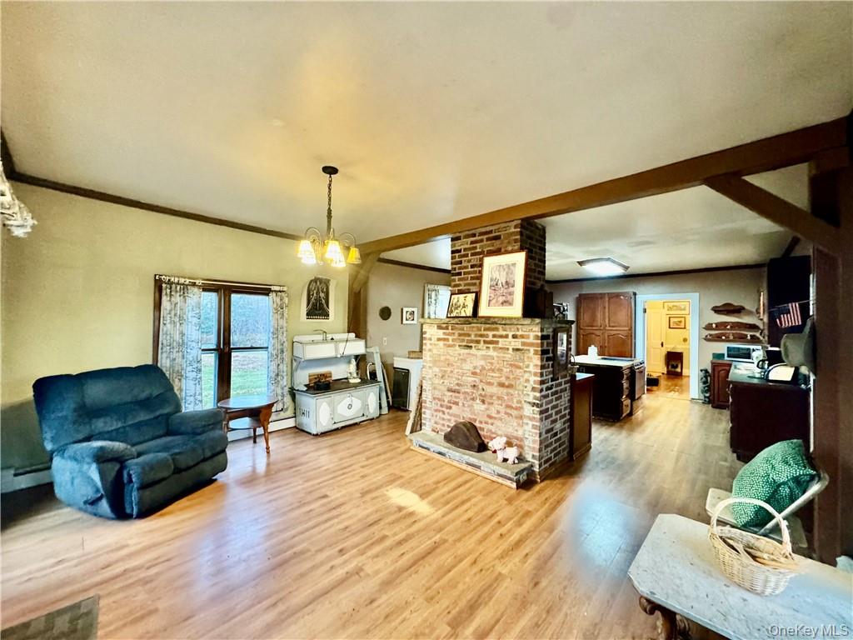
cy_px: 320
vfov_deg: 85.7
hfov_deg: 102.1
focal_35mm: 14
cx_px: 426
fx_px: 345
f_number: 2.2
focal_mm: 2.22
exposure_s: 1/60
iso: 800
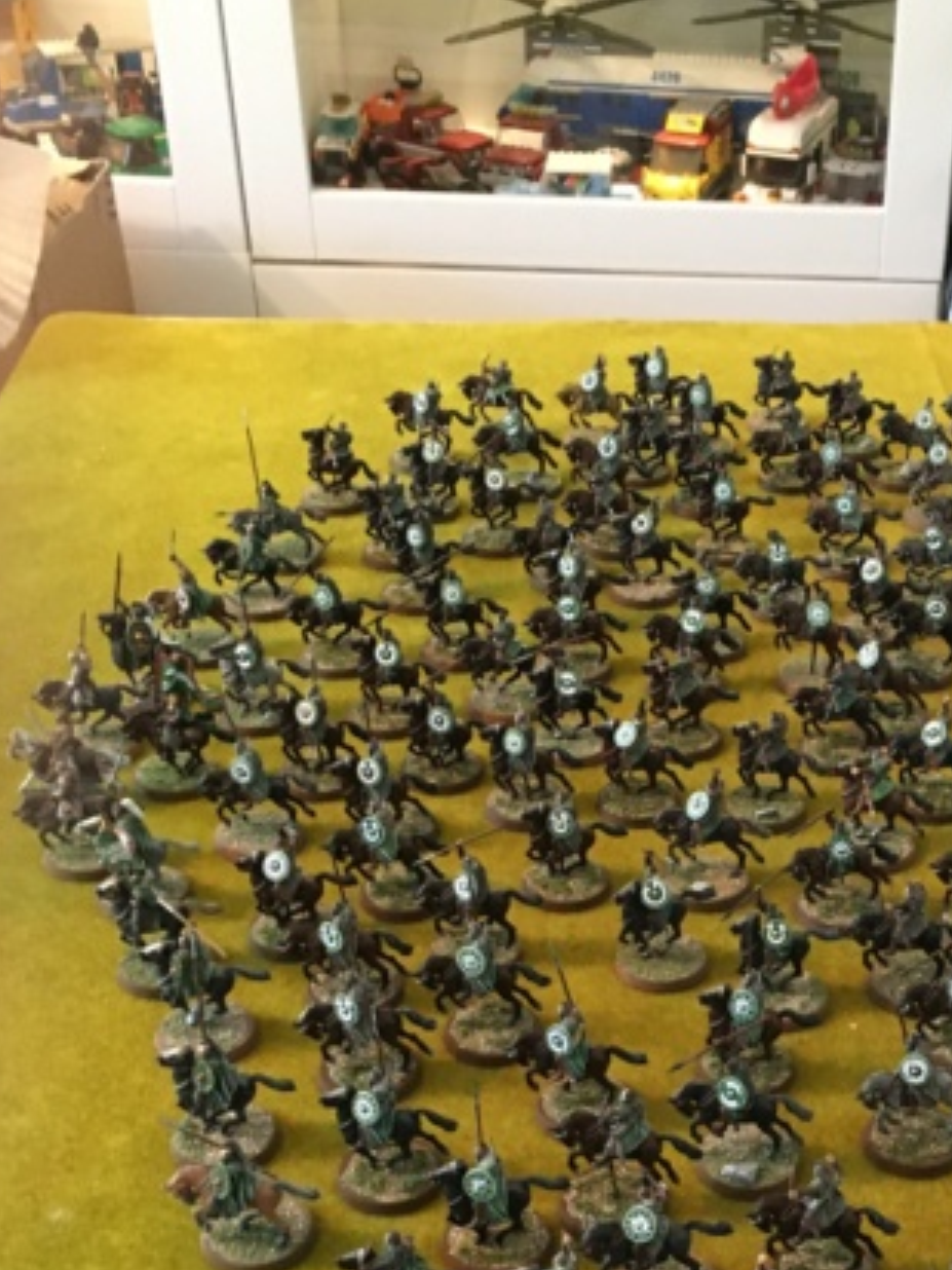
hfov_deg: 26.6
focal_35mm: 54
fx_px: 1980
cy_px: 1082
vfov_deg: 34.1
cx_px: 739
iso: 200
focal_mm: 4.15
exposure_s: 1/17
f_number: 2.2
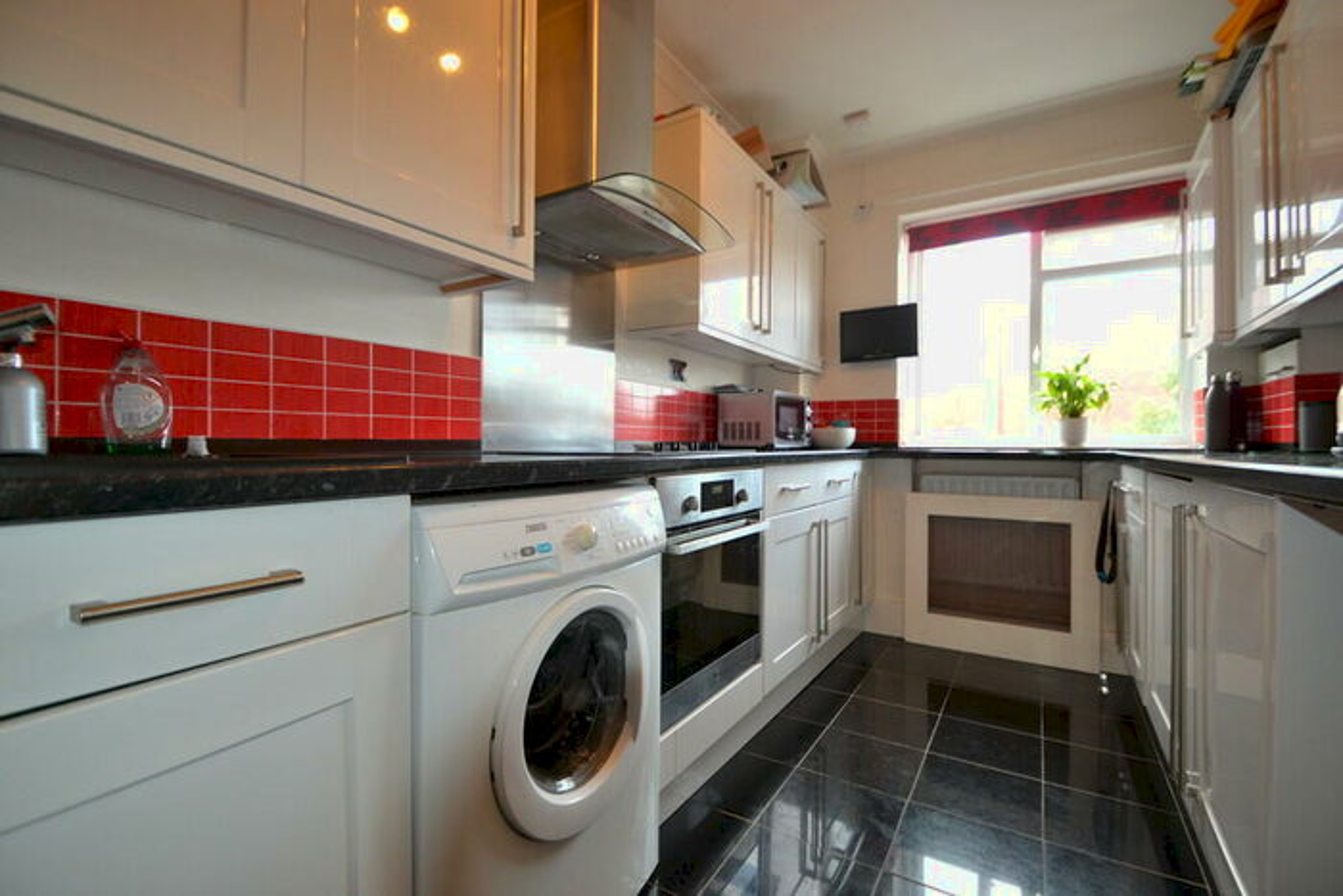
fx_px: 560
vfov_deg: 77.4
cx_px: 672
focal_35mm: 15
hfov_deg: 100.4
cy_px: 448
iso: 500
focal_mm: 10
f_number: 3.5
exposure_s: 1/60
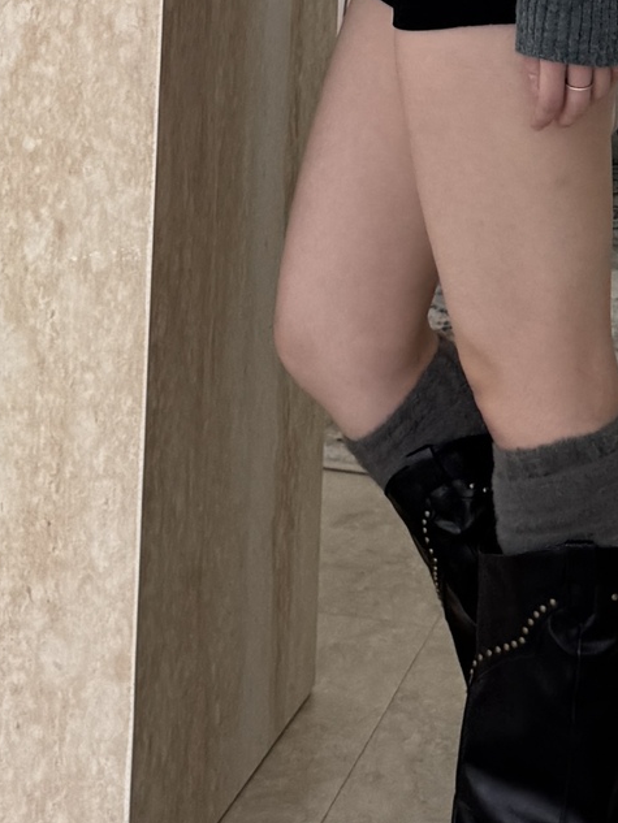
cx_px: 342
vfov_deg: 17.9
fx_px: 2165
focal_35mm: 91
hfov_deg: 16.2
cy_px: -594
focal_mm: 6.76
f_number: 1.78
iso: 80
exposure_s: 1/387
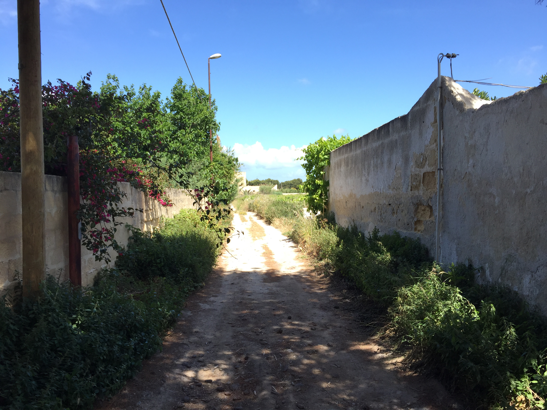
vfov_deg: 48.2
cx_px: 274
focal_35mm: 29
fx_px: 458
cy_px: 205
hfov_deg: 61.7
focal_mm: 4.15
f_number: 2.2
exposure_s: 1/682
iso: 32
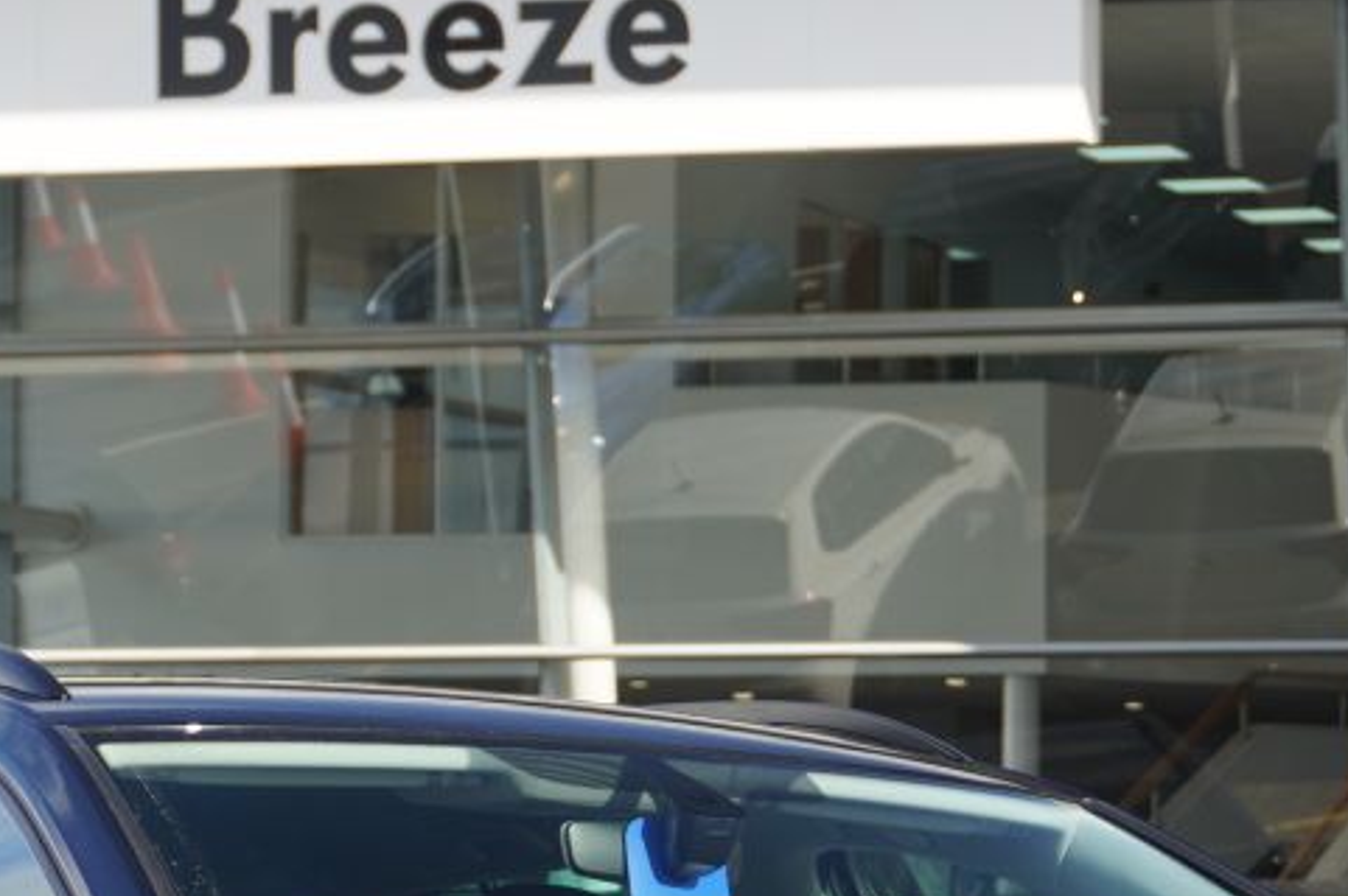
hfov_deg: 11.1
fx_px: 6910
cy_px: 1168
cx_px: 785
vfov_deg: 7.3
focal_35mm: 185
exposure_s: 1/160
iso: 125
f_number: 5.6
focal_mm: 37
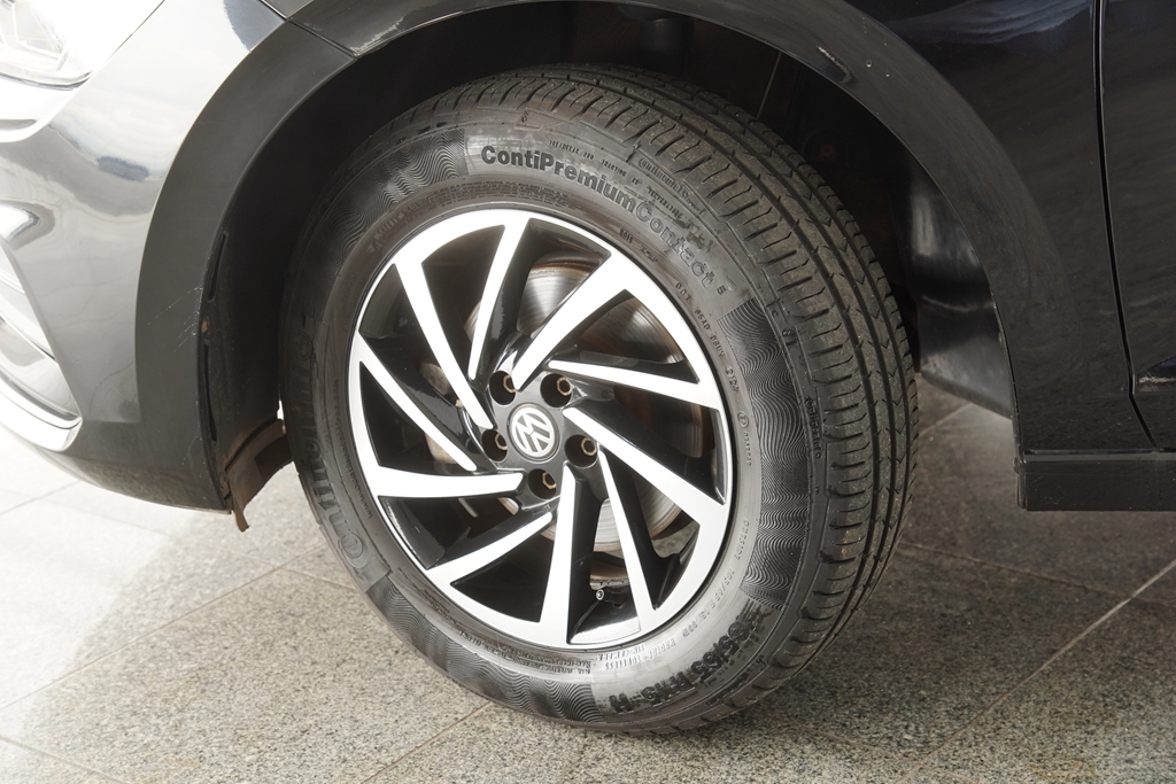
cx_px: 588
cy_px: 392
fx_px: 2303
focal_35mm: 70
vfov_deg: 19.3
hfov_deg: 28.6
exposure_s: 1/80
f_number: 4
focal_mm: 47
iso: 200
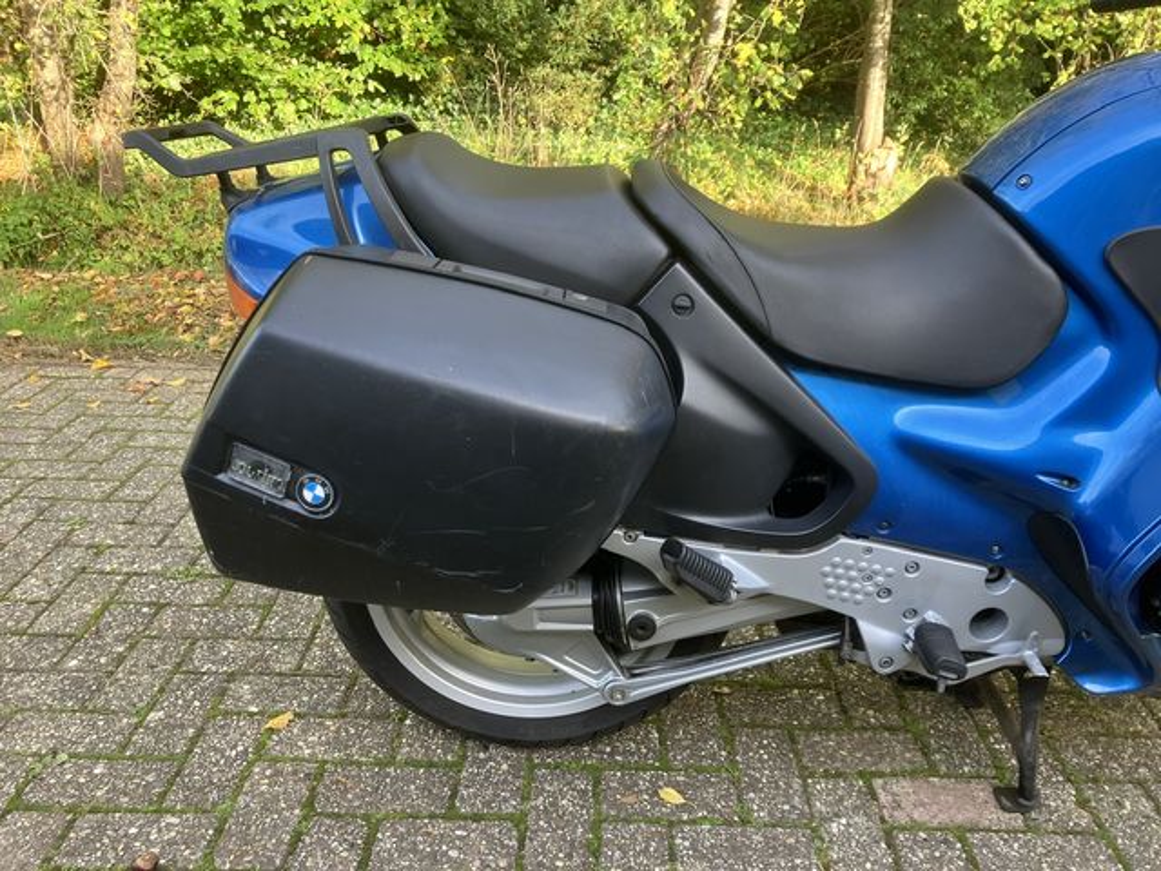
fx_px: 939
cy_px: 436
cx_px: 580
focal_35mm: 28
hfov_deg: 63.4
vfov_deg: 49.7
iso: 50
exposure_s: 1/121
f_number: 1.8
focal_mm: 3.99
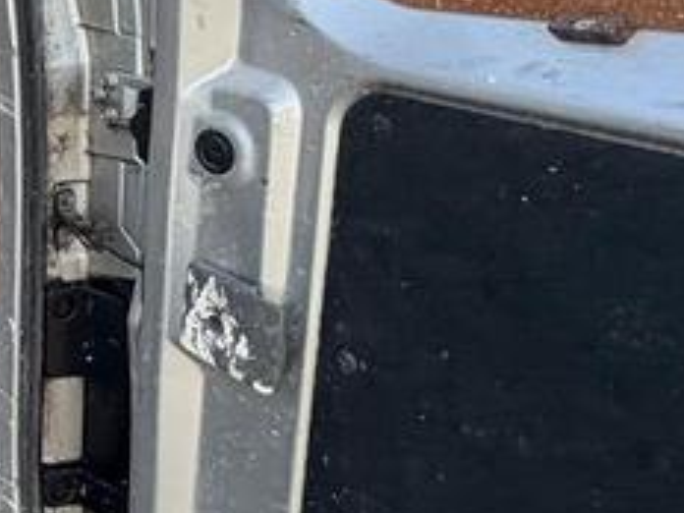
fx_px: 1067
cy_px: 59
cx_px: -566
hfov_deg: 21.6
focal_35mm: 54
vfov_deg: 26.2
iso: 80
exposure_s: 1/136
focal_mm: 2.22
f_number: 2.2
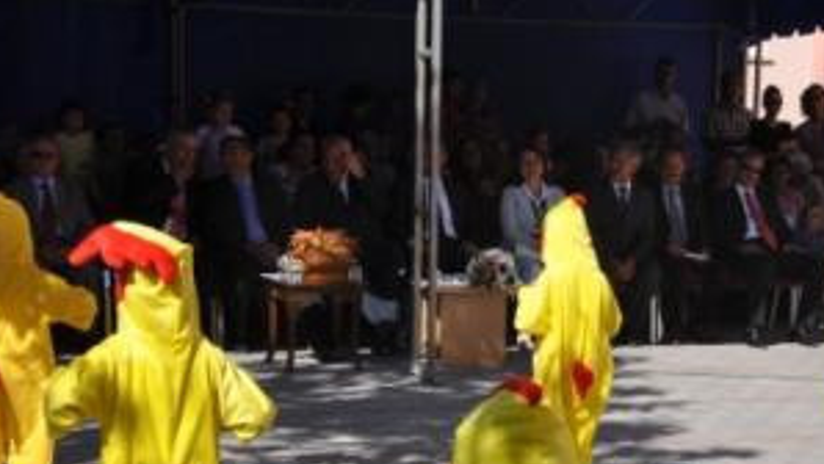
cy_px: 387
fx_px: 2164
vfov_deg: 12.2
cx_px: 503
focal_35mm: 99
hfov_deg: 21.5
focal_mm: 42
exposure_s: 1/160
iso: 200
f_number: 13
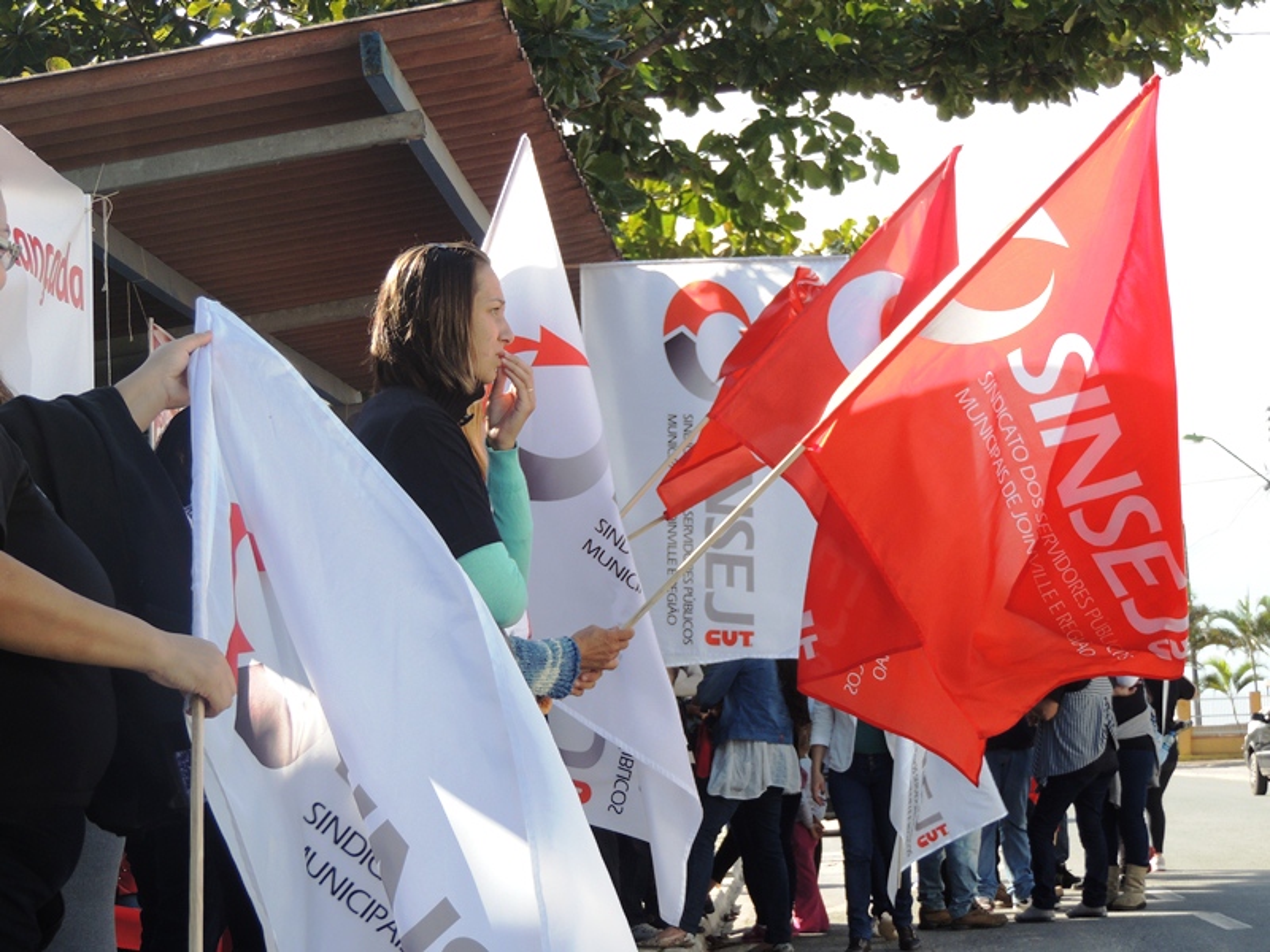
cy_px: 476
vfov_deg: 16.4
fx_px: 3302
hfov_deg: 21.8
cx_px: 635
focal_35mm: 90
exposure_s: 1/400
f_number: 4.1
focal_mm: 16
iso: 110
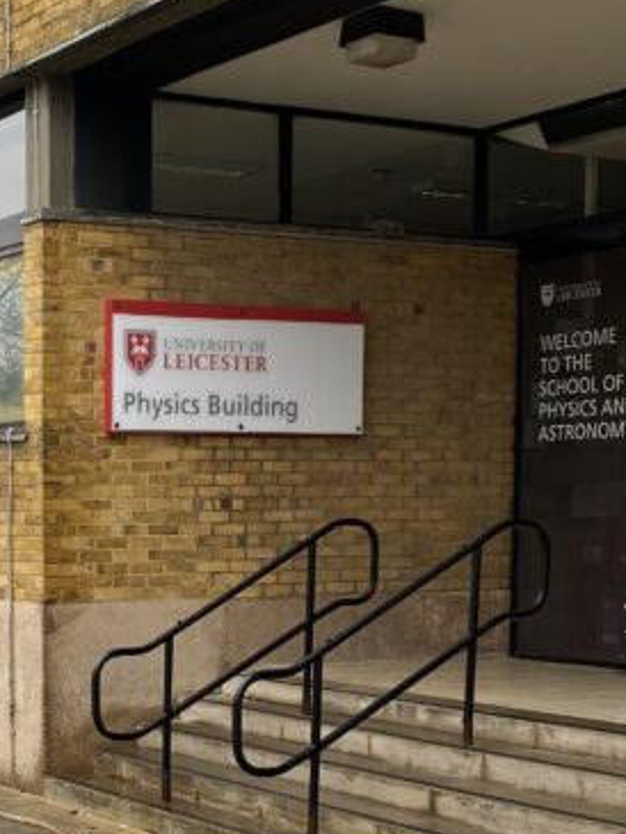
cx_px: 57
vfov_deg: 26.3
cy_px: 644
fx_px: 1759
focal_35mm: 73
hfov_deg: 19.8
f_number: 1.8
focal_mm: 4.25
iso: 32
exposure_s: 1/184
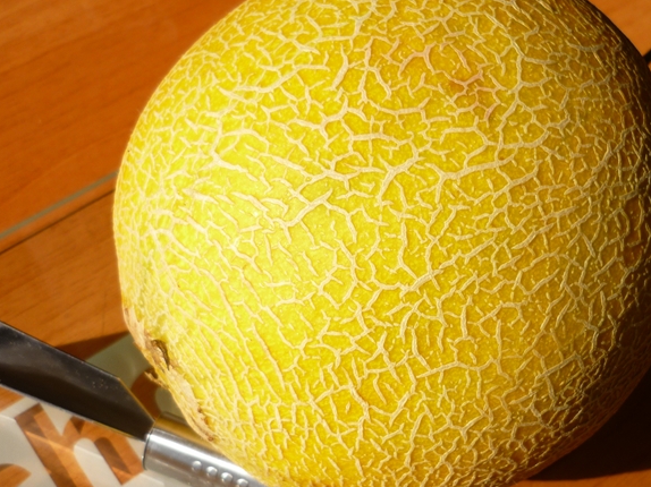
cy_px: 290
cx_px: 366
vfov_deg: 31.4
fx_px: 865
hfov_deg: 41.2
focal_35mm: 46
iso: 100
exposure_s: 1/125
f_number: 8
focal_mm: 5.5
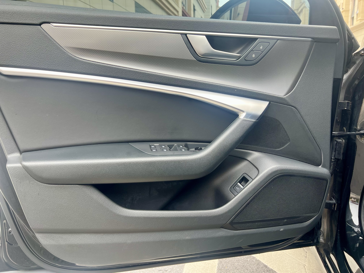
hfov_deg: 67.3
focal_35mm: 26
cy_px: 136
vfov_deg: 53.1
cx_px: 182
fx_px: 273
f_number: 1.5
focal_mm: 5.7
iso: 50
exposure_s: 1/171
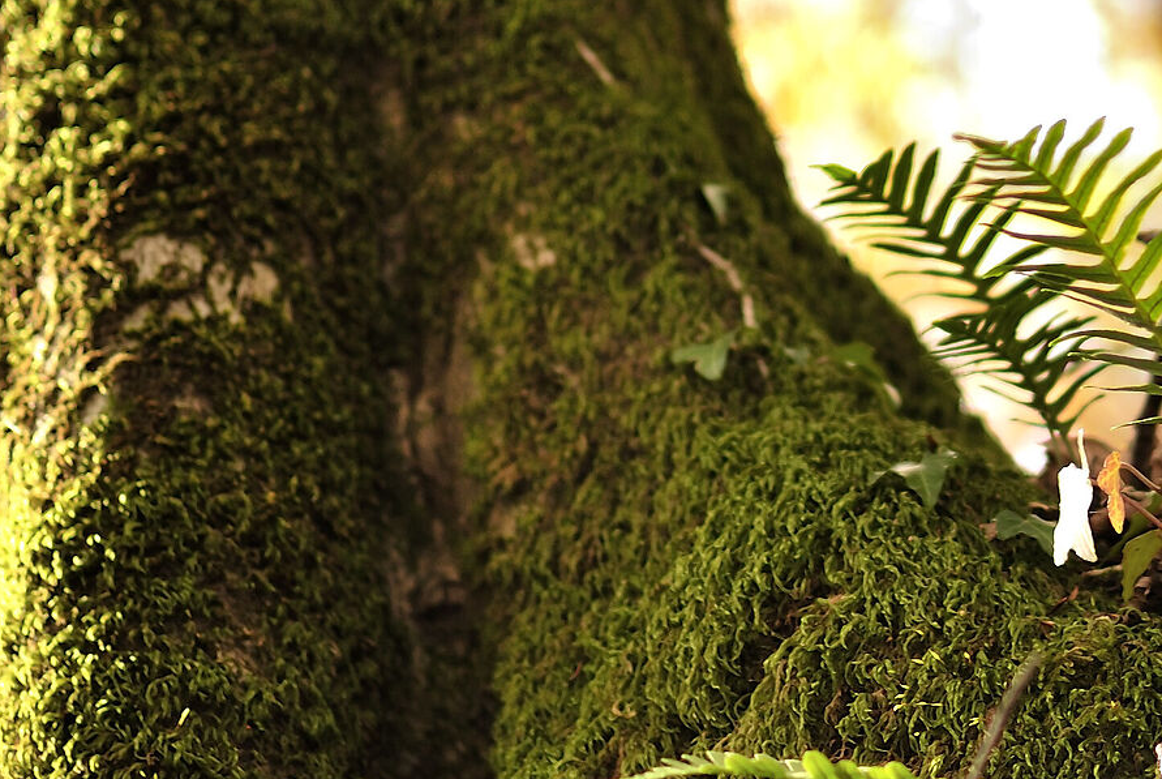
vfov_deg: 9.7
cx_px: 1214
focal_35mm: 141
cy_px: 431
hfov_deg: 14.2
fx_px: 4569
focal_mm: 35
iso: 100
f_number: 2
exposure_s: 1/80
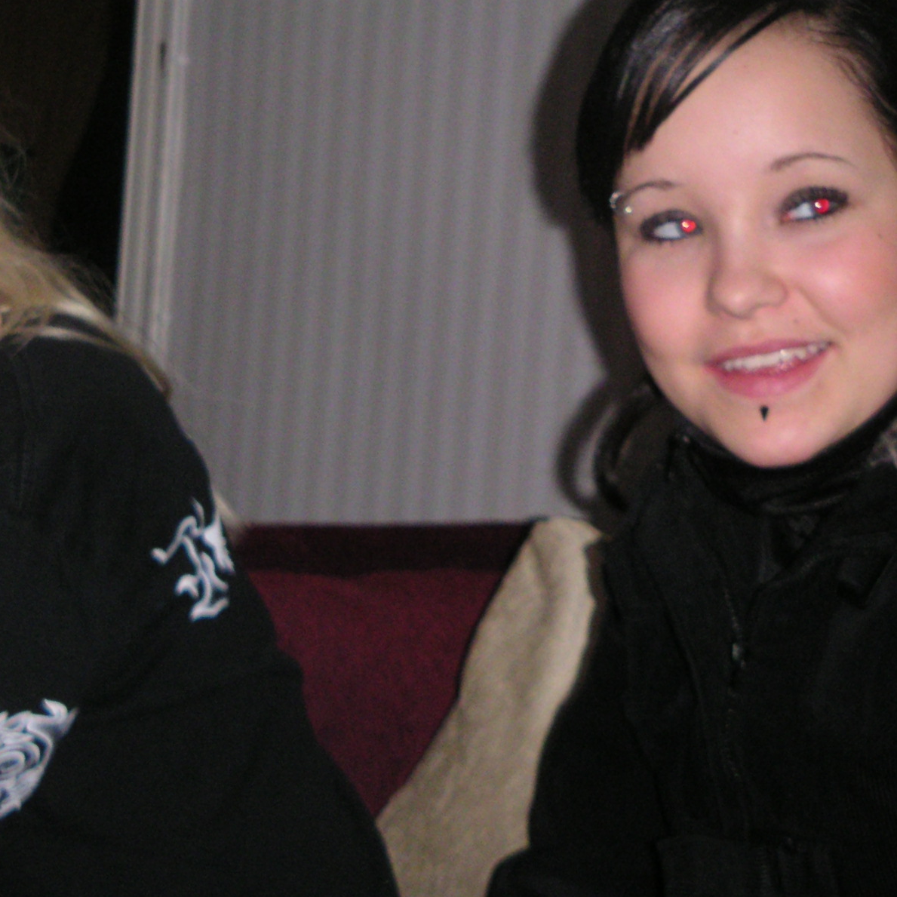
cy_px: 451
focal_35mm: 132
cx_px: 345
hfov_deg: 13.2
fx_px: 3870
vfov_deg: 13.2
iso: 200
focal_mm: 14.4
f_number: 3.7
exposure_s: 1/111
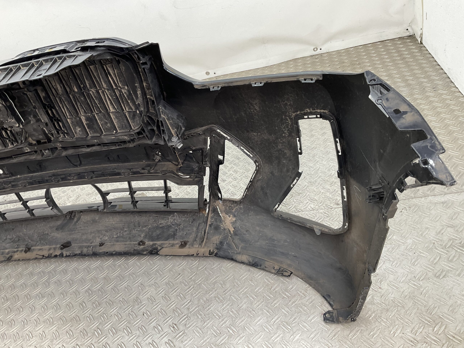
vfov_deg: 48.2
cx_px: 232
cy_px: 174
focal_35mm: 29
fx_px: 389
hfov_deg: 61.7
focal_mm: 3
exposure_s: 1/120
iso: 50
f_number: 1.8
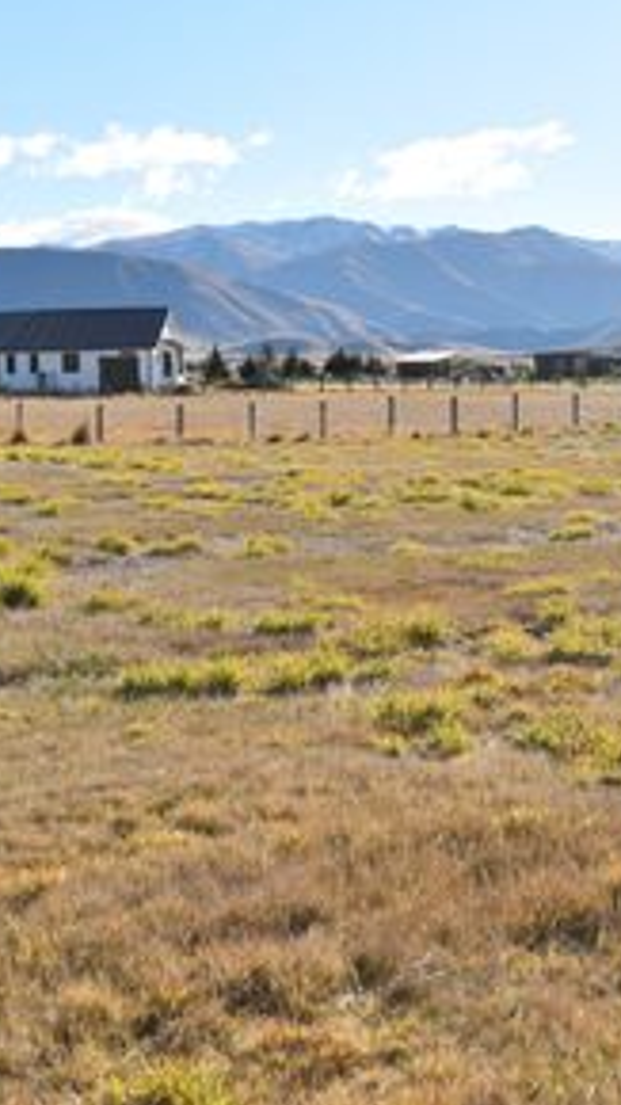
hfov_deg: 19.3
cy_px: 516
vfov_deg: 34.3
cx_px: 591
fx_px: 1787
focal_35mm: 61
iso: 200
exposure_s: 1/400
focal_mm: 24
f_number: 10
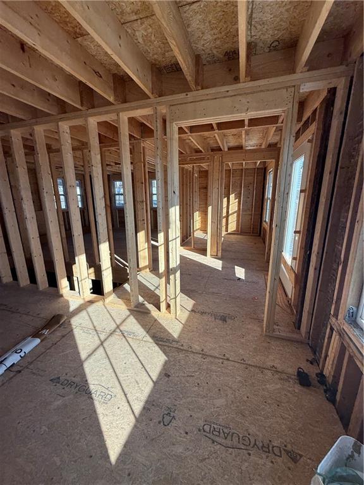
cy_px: 242
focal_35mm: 14
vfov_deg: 102.1
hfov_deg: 85.7
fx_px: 196
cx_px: 182
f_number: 2.2
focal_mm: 2.22
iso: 50
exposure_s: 1/368
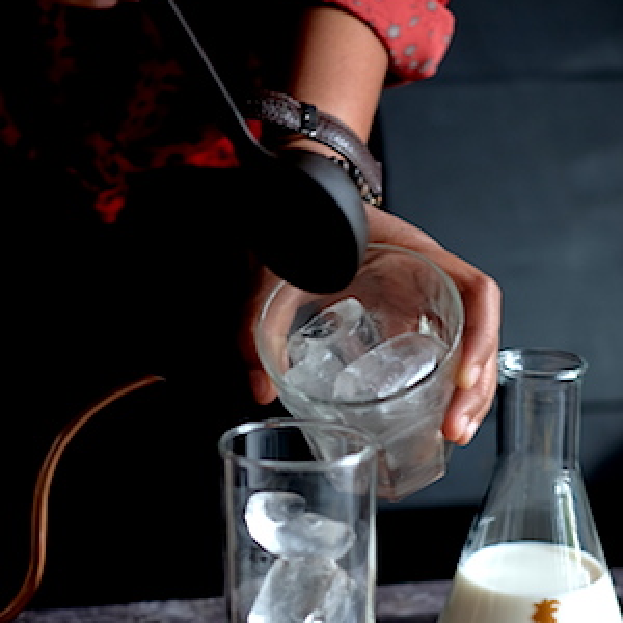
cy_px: 378
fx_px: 1833
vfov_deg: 19.3
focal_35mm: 90
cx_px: 282
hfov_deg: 19.3
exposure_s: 1/125
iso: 250
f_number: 2.2
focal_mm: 35
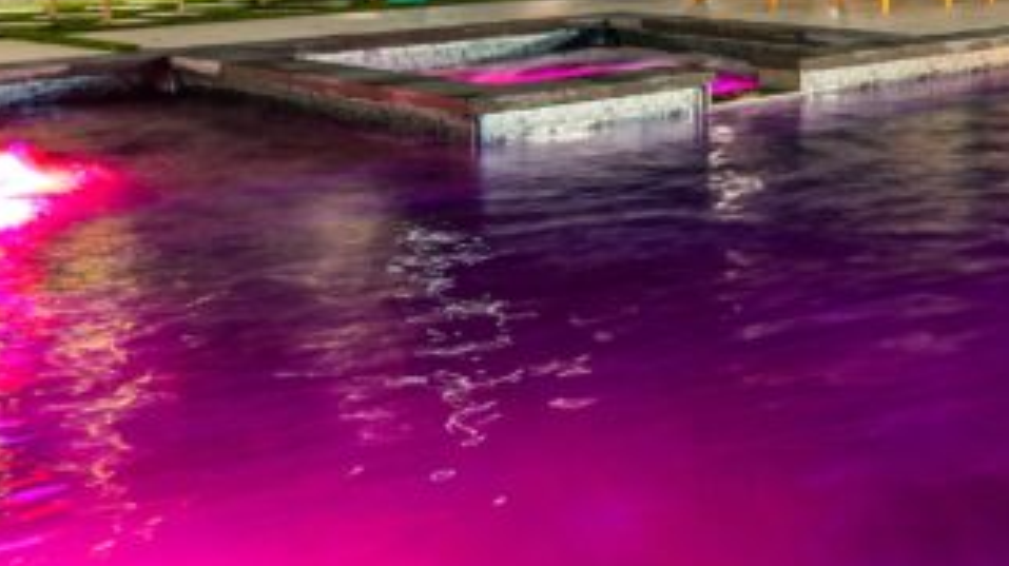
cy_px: -82
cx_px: 946
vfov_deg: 19.7
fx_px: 1551
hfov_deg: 33.7
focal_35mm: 58
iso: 250
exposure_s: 2
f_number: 3.2
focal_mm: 23
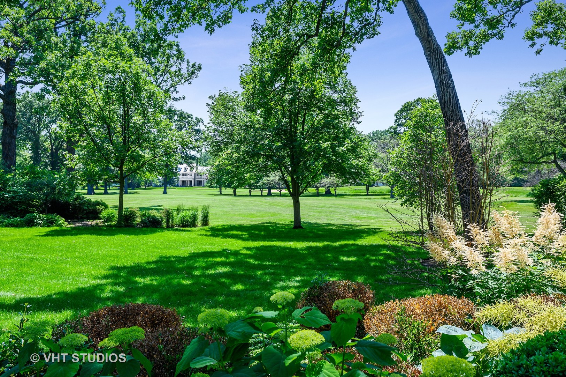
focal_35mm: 30
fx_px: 471
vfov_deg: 43.5
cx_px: 283
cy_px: 188
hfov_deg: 62.0
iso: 100
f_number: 8
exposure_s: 1/180
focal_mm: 30
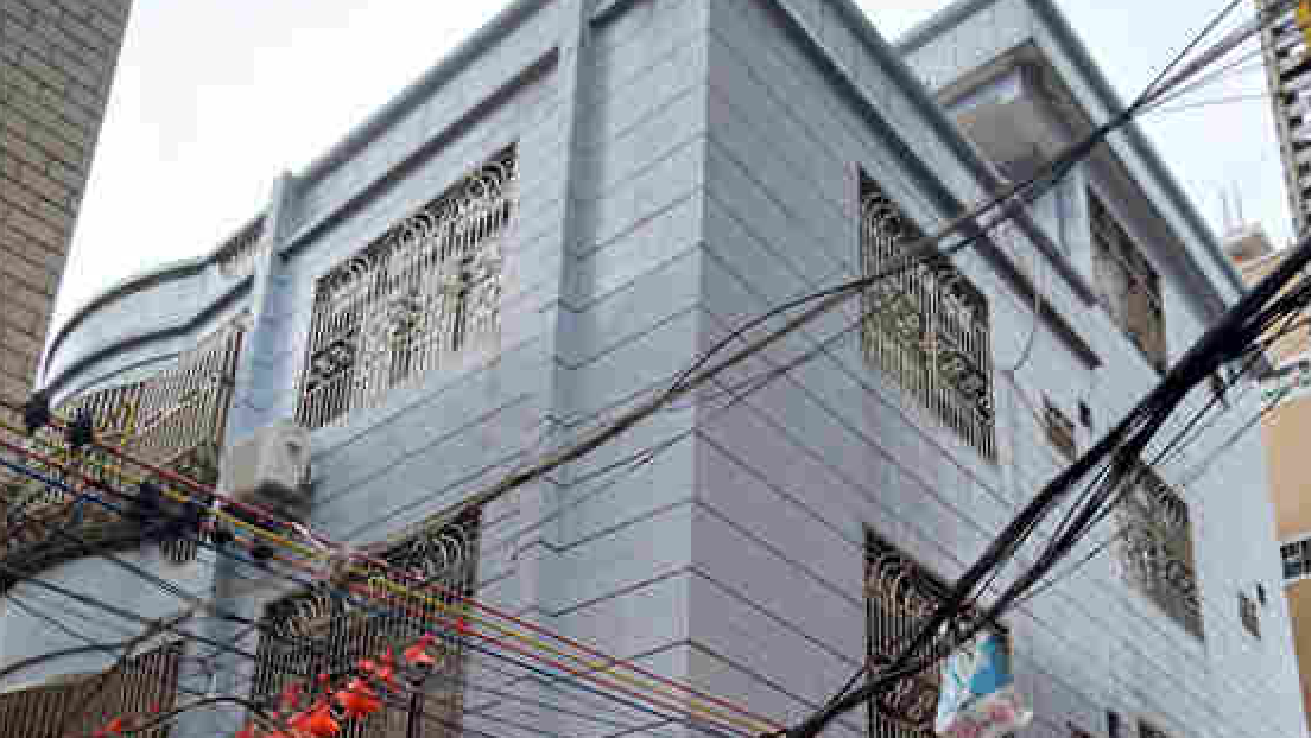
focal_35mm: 34
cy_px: 710
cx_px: 654
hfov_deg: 58.0
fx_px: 1182
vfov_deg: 32.4
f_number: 2
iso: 100
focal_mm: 4.04
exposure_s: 1/108
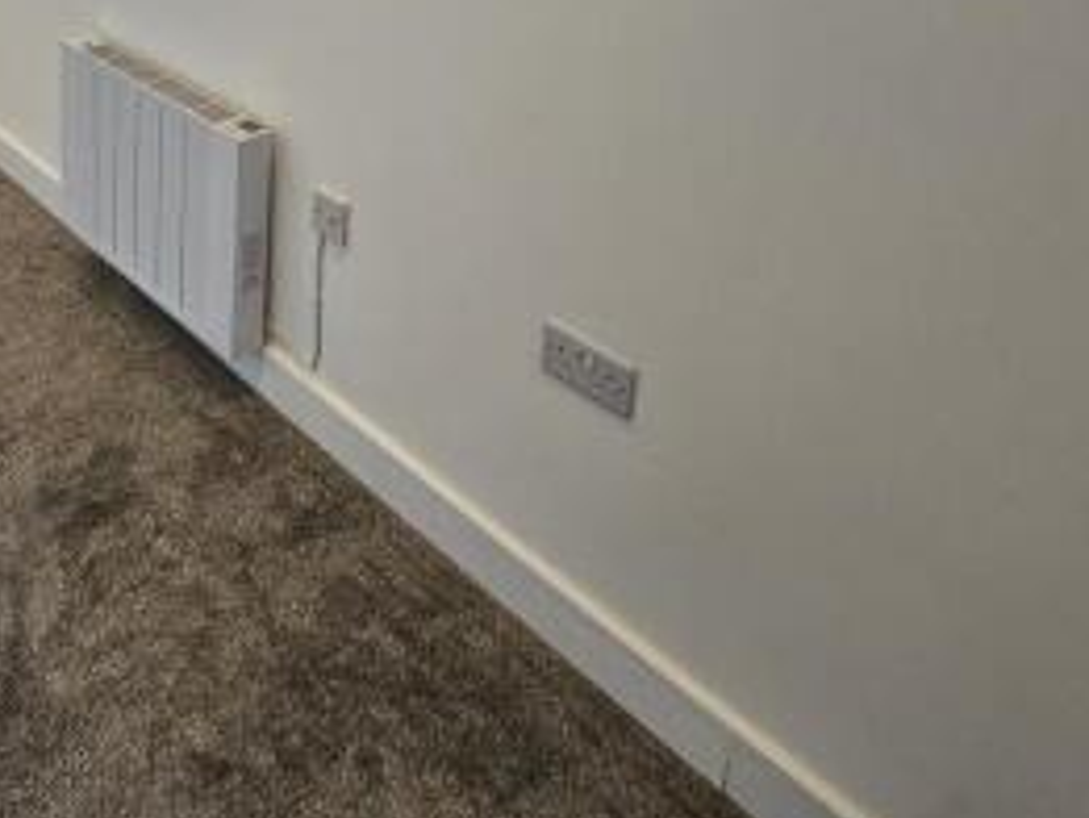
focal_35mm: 29
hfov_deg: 57.7
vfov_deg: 40.6
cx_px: 240
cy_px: -44
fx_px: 913
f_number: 2.2
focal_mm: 2.2
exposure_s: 1/50
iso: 50
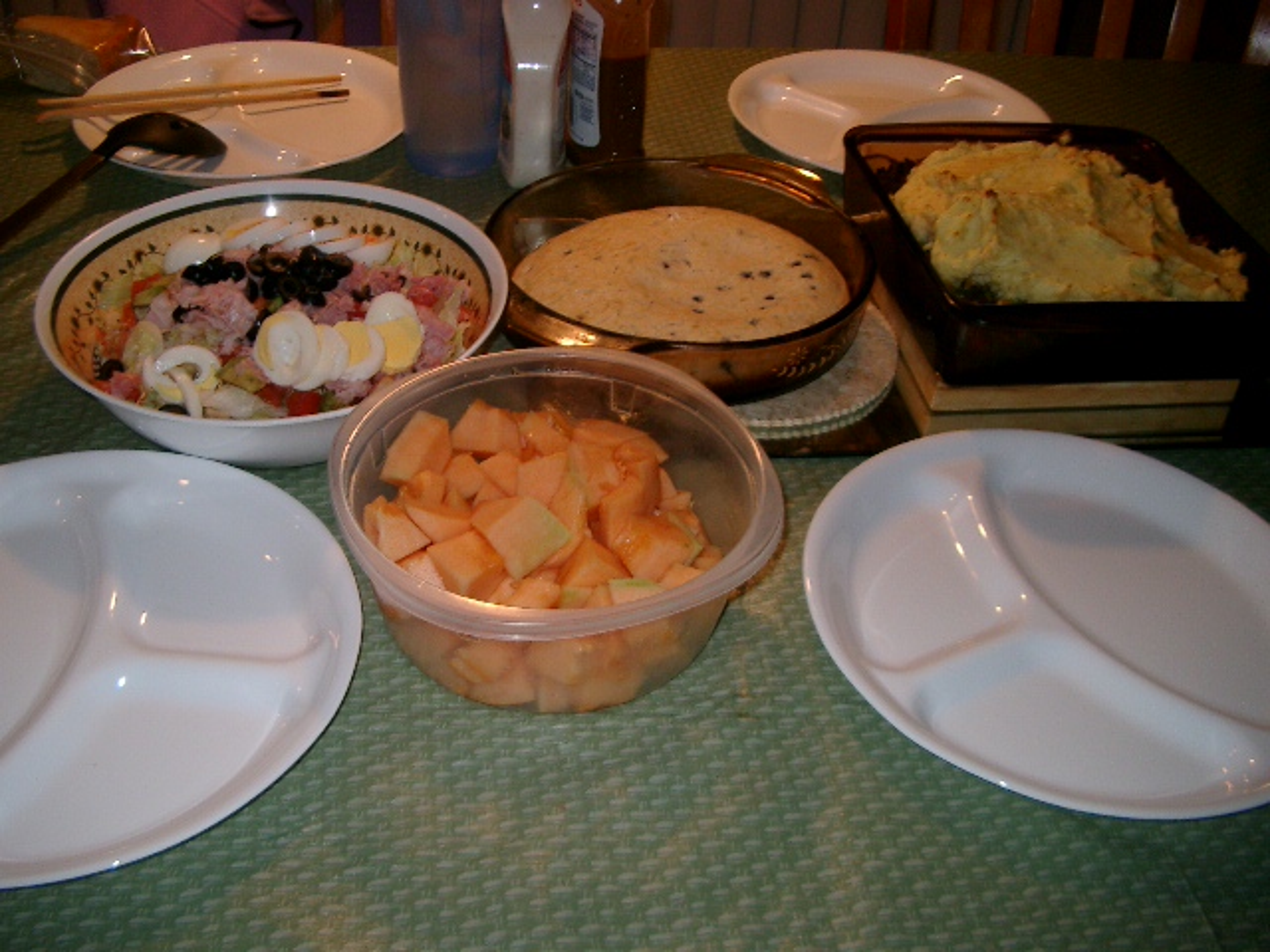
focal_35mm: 37
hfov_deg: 50.1
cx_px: 635
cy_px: 476
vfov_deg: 38.7
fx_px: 1357
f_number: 2.6
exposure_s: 1/60
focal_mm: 7.6
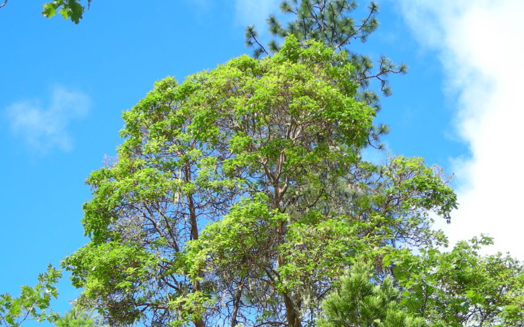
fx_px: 999
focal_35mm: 70
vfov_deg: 18.6
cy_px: 189
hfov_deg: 29.4
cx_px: 259
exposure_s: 1/310
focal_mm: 10.8
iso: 70
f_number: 3.9
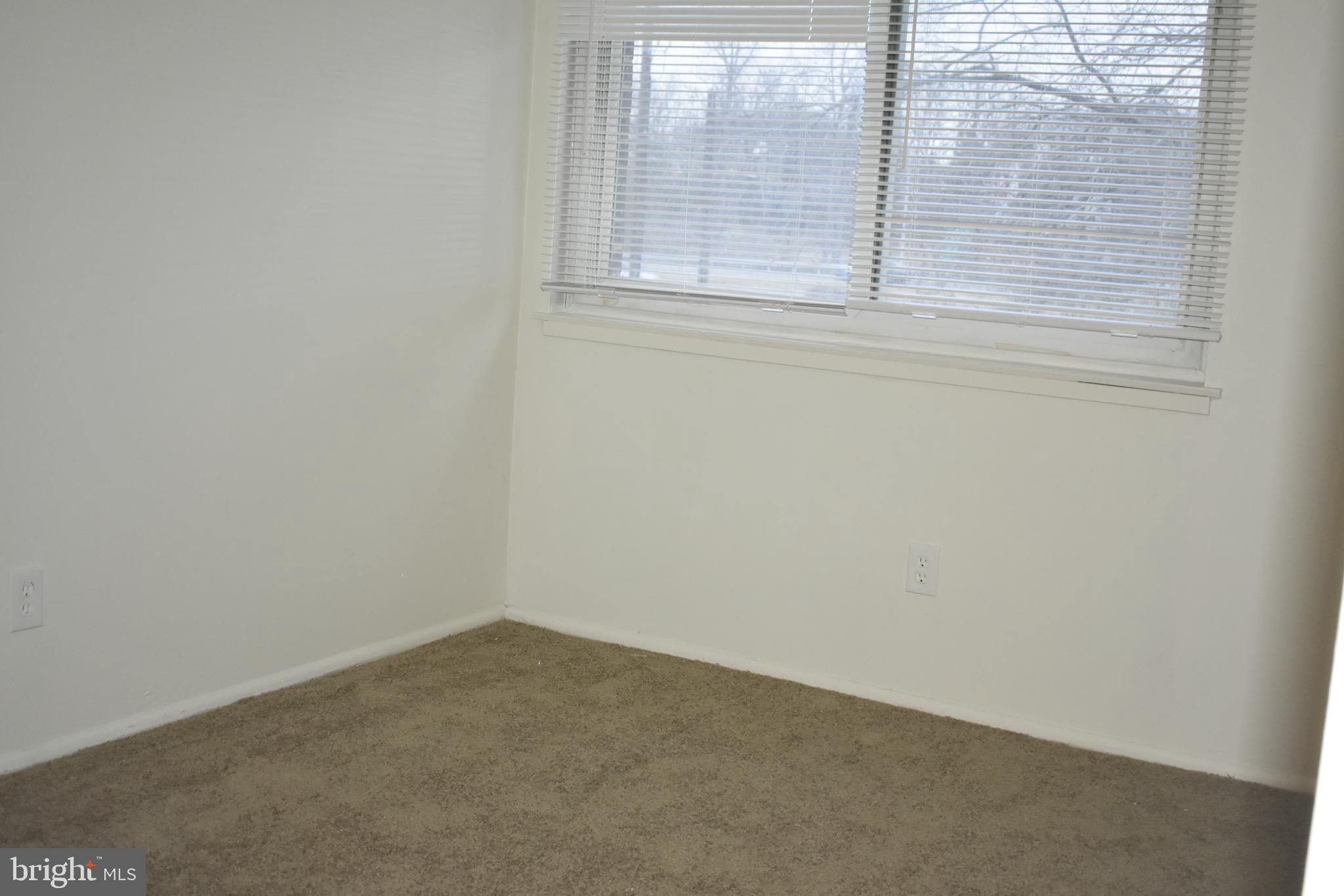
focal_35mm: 45
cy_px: 448
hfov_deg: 43.6
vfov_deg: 29.9
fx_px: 1680
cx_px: 672
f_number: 4.2
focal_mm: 30
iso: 1800
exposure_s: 1/60
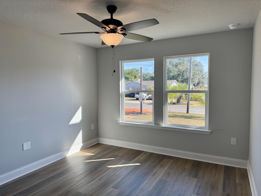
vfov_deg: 56.8
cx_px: 130
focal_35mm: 24
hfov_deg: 71.6
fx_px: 181
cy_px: 98
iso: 80
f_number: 1.78
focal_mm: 6.76
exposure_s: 1/419
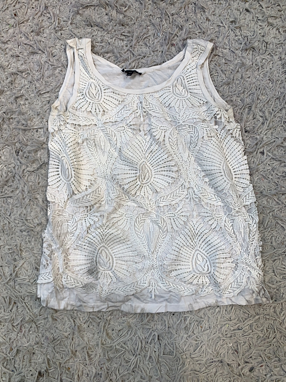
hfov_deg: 53.1
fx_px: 286
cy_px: 191
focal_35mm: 26
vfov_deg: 67.3
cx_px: 143
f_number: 1.8
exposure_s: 1/100
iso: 25
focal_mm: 4.25
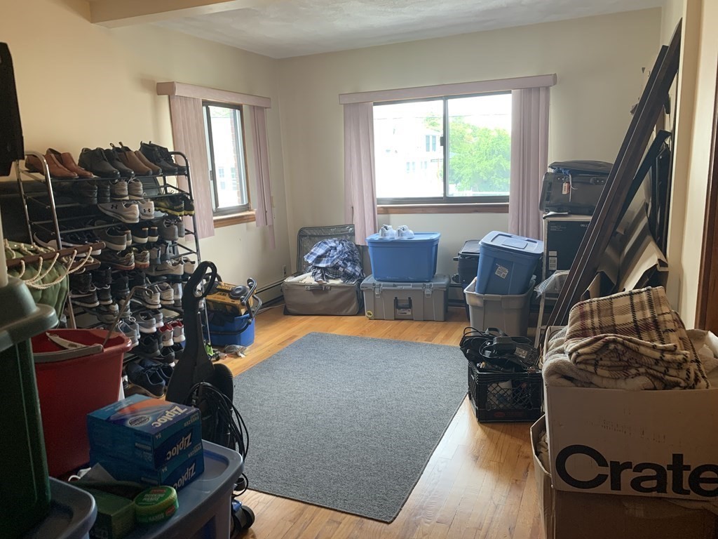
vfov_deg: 53.1
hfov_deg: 67.3
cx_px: 359
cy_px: 270
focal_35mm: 26
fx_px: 539
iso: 80
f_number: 1.8
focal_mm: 4.25
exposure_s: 1/60
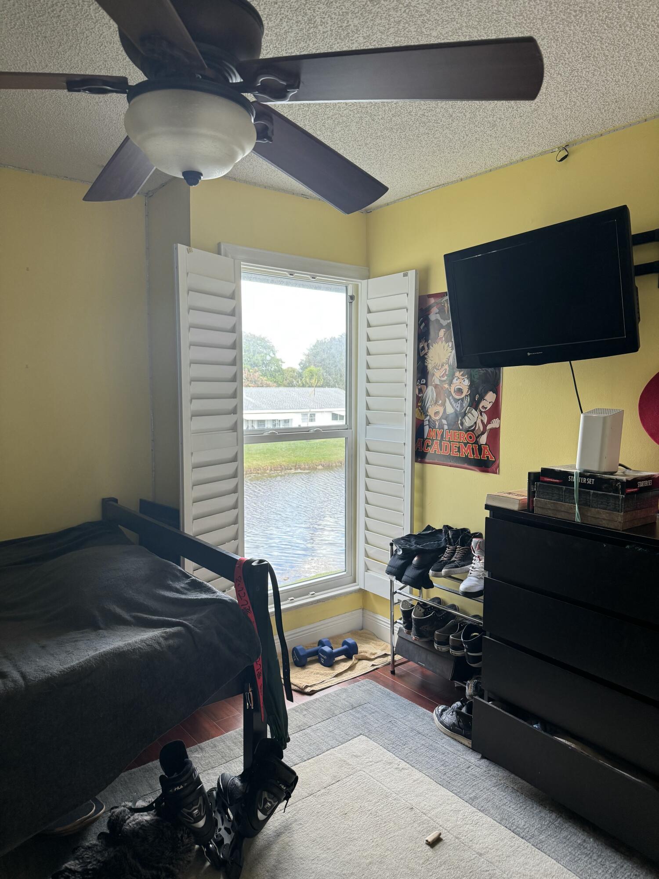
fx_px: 609
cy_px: 440
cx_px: 330
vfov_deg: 71.6
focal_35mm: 24
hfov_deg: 56.8
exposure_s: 1/121
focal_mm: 6.76
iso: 160
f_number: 1.78
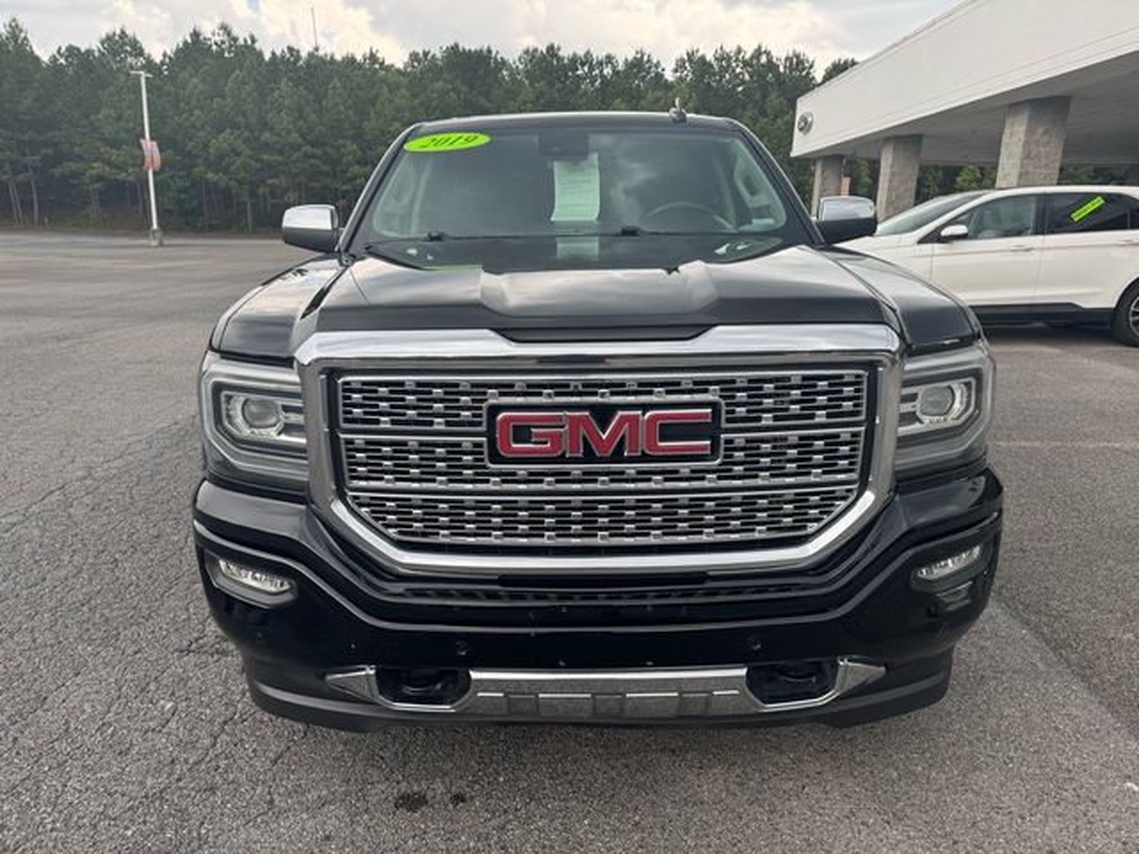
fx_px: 790
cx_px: 570
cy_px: 427
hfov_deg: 71.6
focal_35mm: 24
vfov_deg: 56.8
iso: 80
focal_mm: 6.76
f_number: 1.78
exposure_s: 1/645
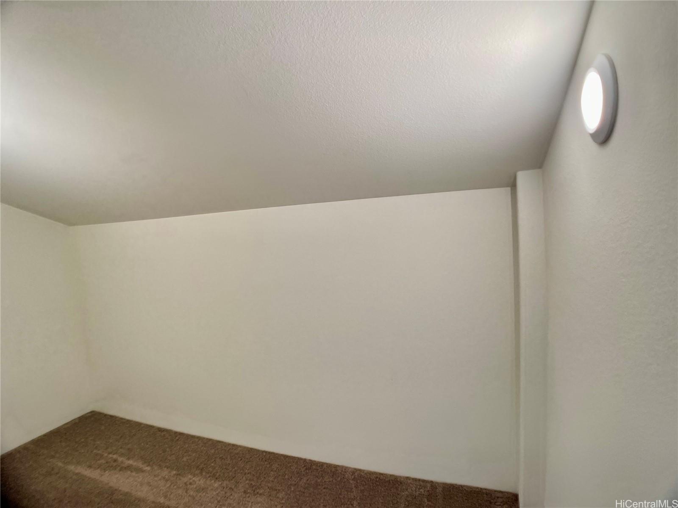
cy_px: 254
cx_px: 339
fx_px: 509
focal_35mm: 26
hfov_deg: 67.3
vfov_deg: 53.1
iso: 64
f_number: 1.6
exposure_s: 1/120
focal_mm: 5.1
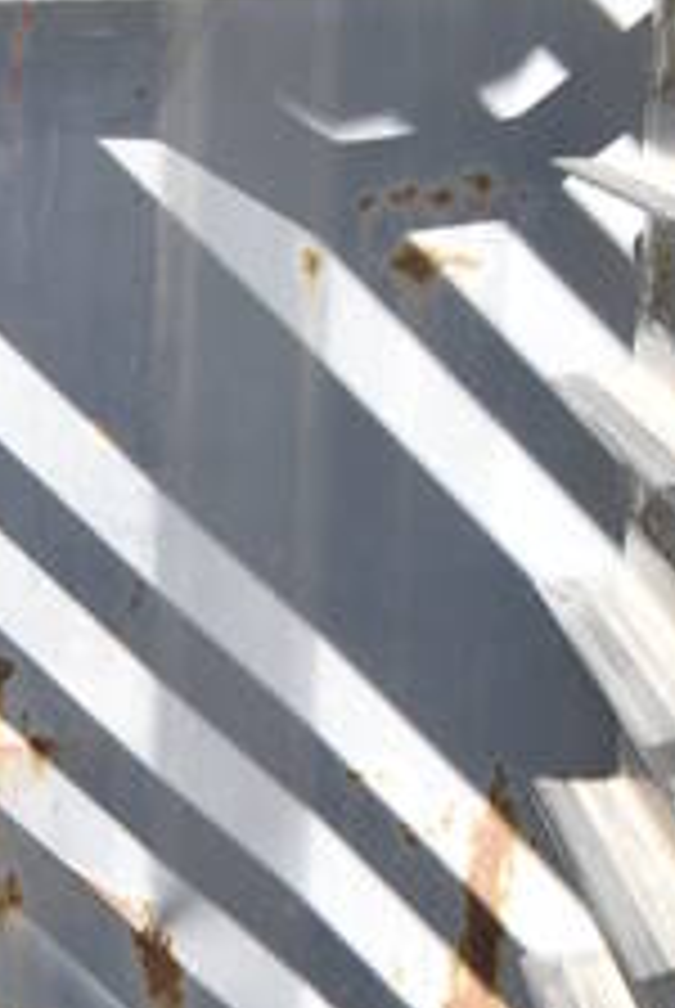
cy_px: 1654
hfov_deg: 12.4
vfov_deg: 16.4
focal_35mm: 110
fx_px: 3084
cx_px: 27
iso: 200
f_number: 7.1
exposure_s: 1/250
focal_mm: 18
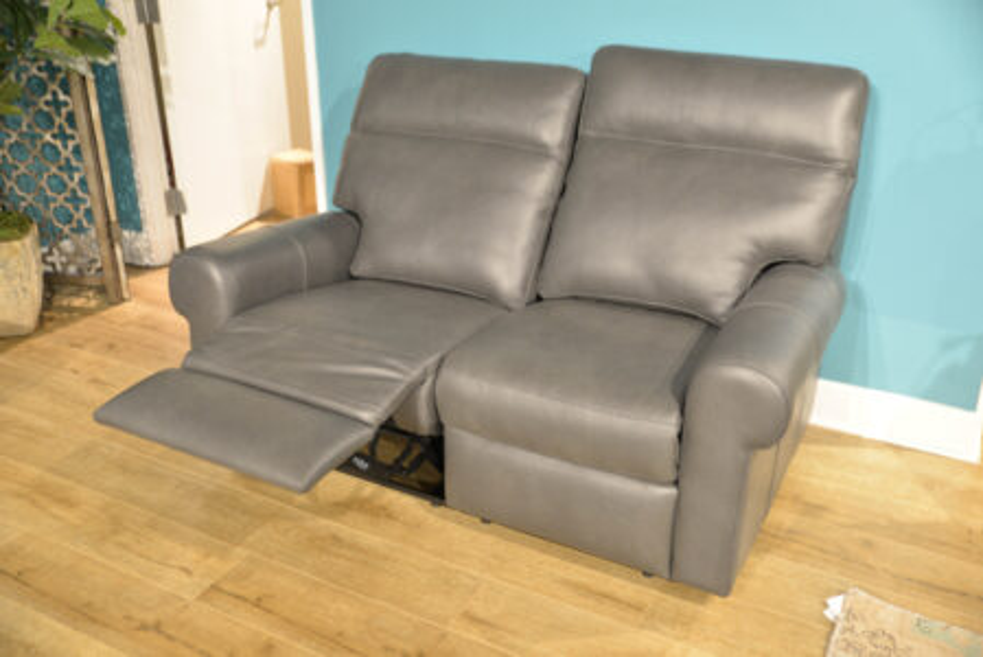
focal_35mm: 35
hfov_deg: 54.4
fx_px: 956
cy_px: 328
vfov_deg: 37.9
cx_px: 492
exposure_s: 1/40
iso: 1000
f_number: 3.2
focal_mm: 35
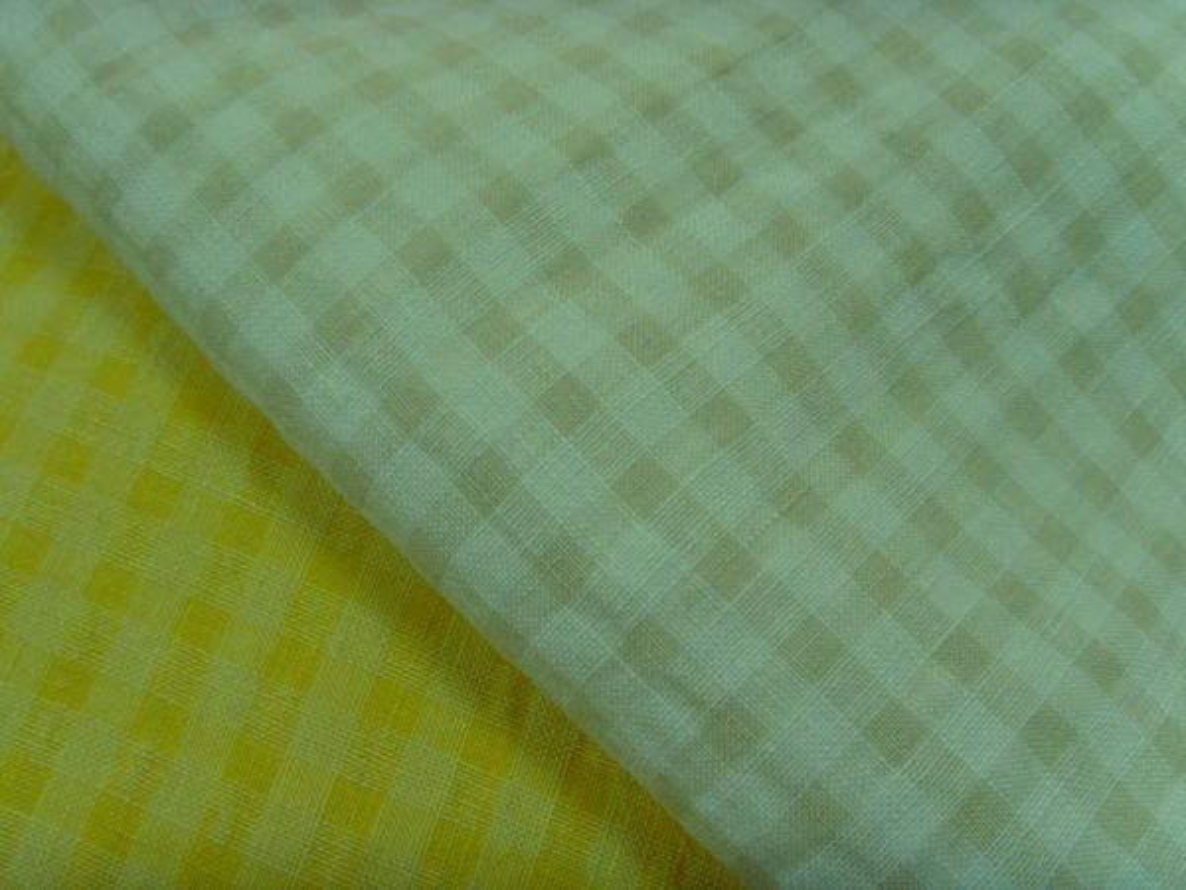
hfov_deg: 47.9
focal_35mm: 39
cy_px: 445
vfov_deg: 36.8
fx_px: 1336
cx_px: 593
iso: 160
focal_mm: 6.6
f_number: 3.5
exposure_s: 1/45
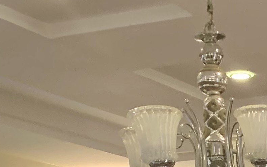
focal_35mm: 140
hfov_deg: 13.9
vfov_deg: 8.3
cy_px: 448
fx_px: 1019
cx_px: 420
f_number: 1.8
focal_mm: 4.25
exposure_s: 1/60
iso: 200
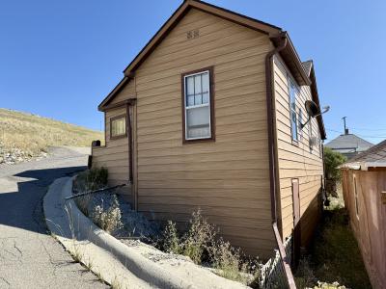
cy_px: 144
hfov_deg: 71.6
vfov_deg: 56.8
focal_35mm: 24
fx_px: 268
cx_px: 193
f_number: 1.78
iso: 80
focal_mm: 6.76
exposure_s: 1/3021
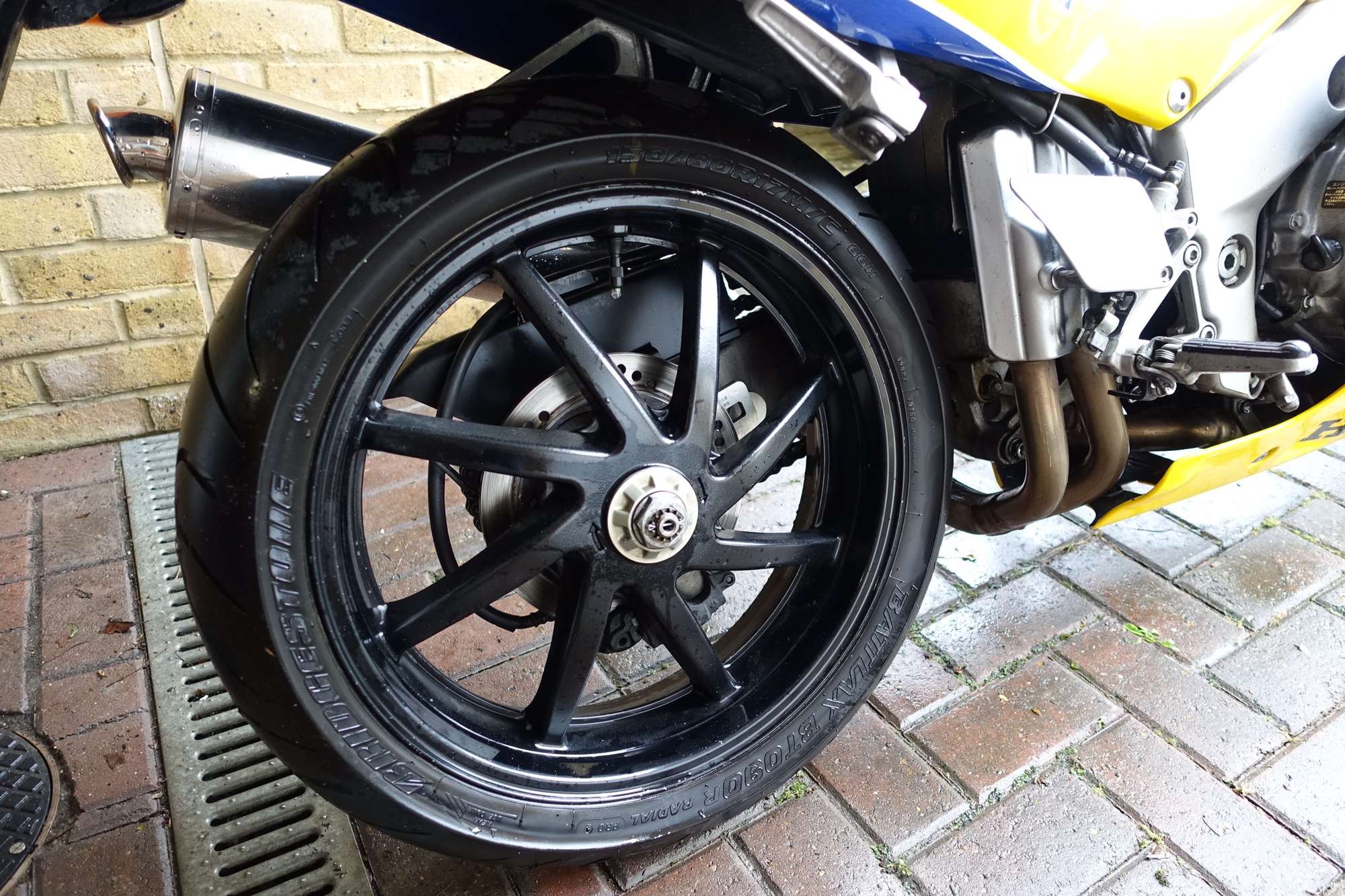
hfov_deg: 73.7
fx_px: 897
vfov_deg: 53.1
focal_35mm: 24
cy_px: 448
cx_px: 672
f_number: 1.8
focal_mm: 8.8
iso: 400
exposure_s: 1/30
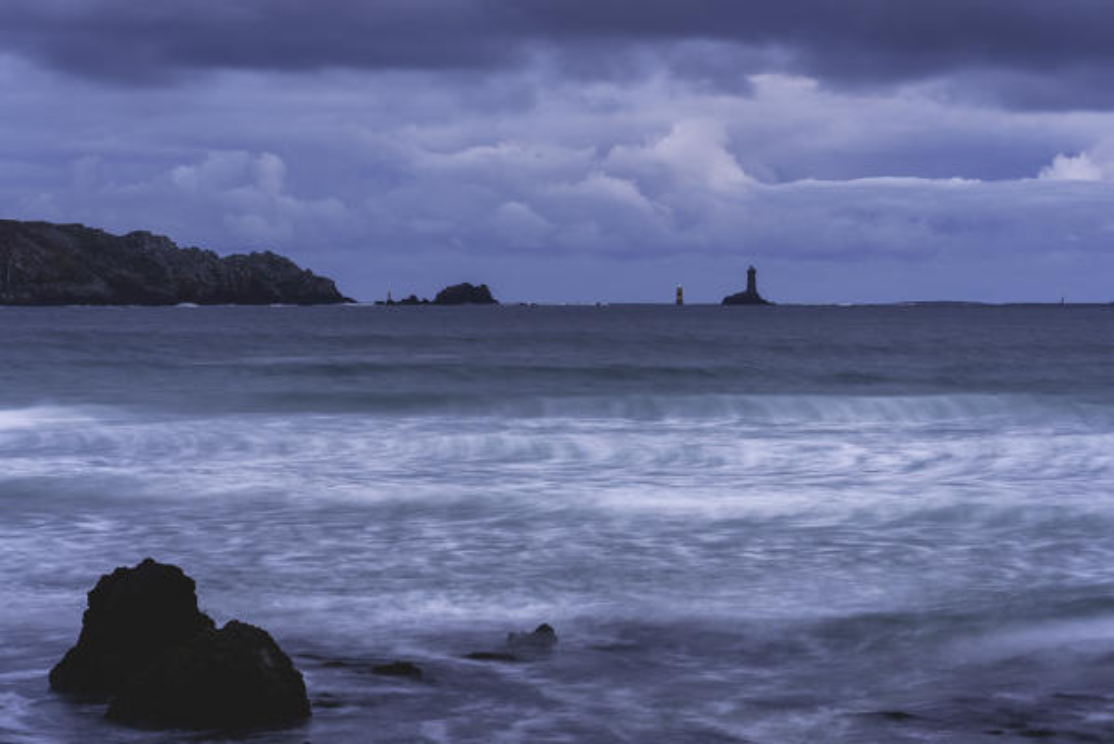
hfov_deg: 16.4
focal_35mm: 125
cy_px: 372
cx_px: 557
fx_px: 3870
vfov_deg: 11.0
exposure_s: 3
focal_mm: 125
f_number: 10
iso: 100
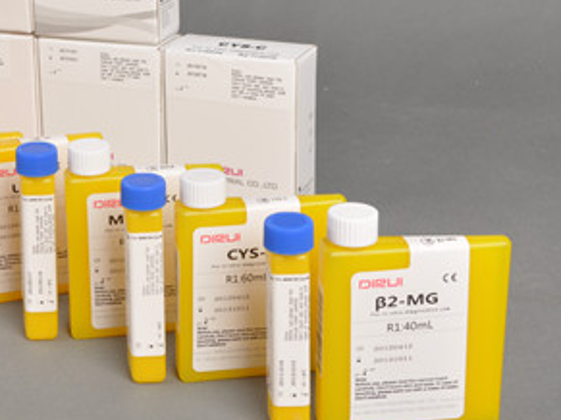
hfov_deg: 21.3
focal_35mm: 89
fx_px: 1442
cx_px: 15
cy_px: 166
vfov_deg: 16.6
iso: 200
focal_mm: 30
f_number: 11
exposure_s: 1/125
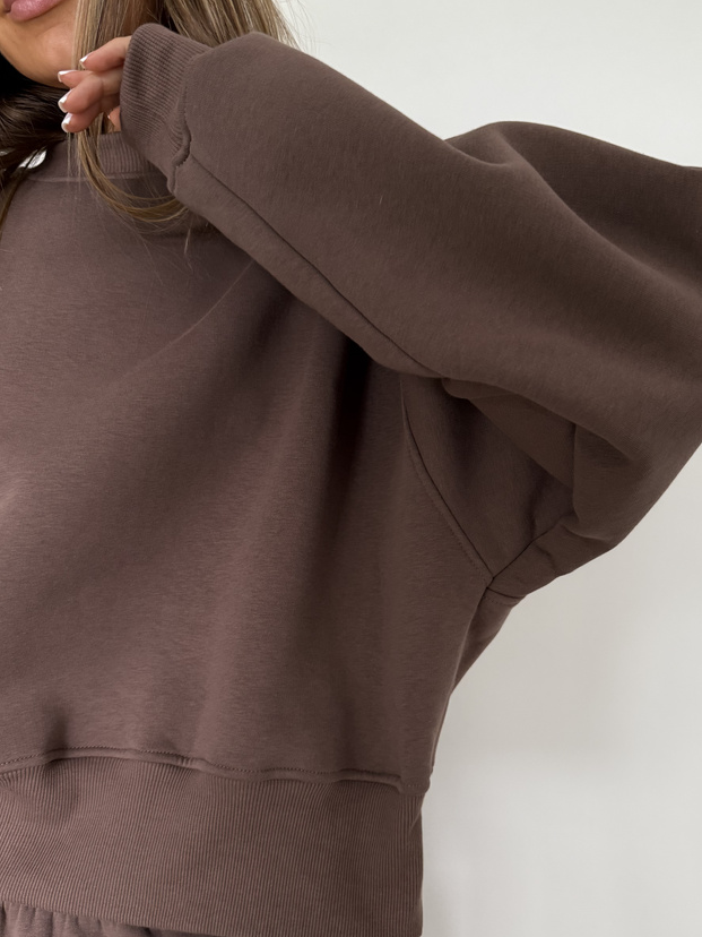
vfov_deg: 61.5
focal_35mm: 29
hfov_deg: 48.2
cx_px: 387
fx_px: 784
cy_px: 519
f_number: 1.78
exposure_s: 1/60
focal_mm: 6.76
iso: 400
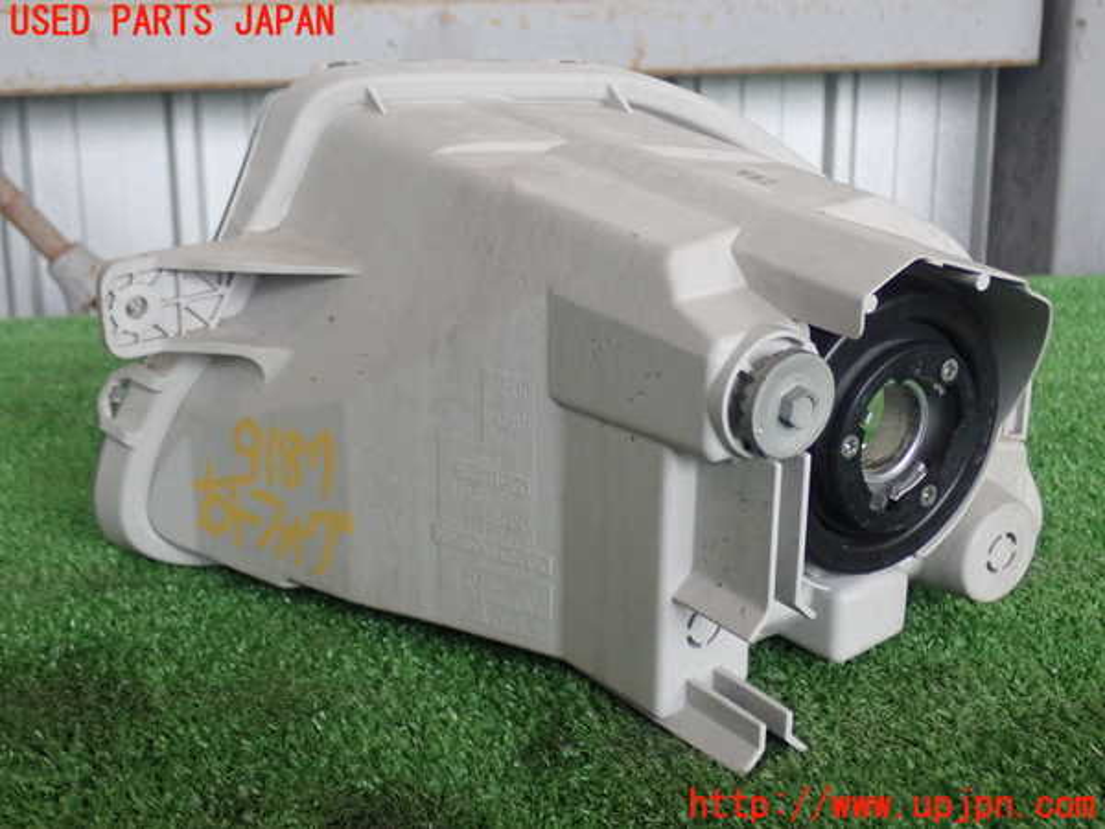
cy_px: 414
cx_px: 552
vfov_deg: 27.5
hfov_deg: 36.2
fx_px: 1692
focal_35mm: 53
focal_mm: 9.61
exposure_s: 1/200
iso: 800
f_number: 3.4
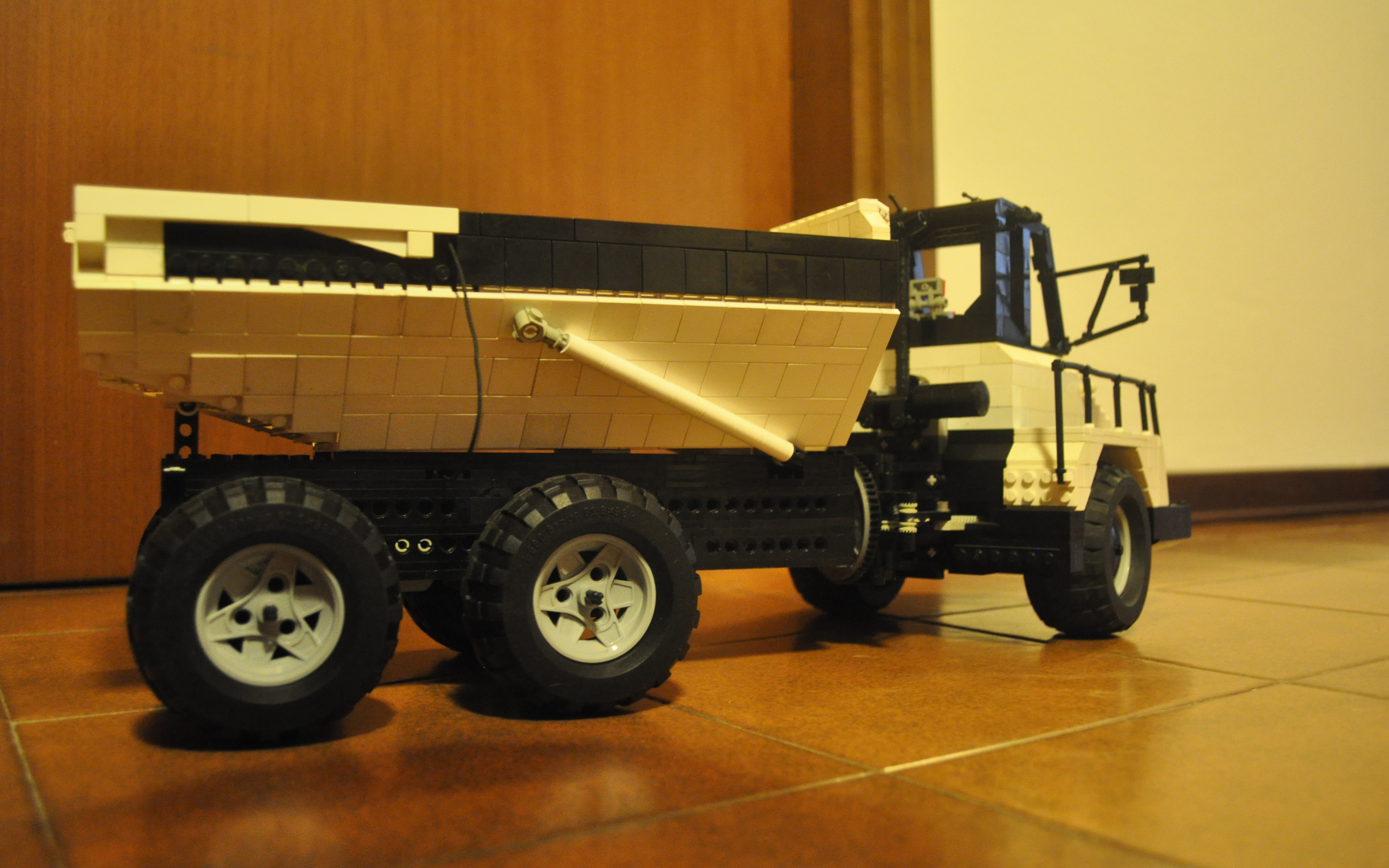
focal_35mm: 31
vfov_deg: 40.6
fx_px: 1173
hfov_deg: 61.2
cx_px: 690
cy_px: 426
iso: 1600
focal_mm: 20
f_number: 3.8
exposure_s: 1/4
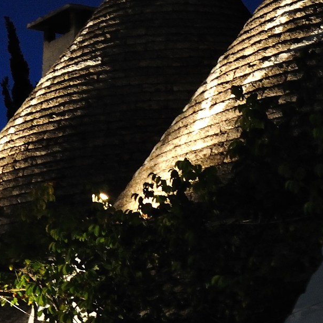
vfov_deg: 10.9
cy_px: 104
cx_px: 62
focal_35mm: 160
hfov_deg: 10.9
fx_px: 1689
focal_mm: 32
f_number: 10
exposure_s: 1/8
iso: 1250
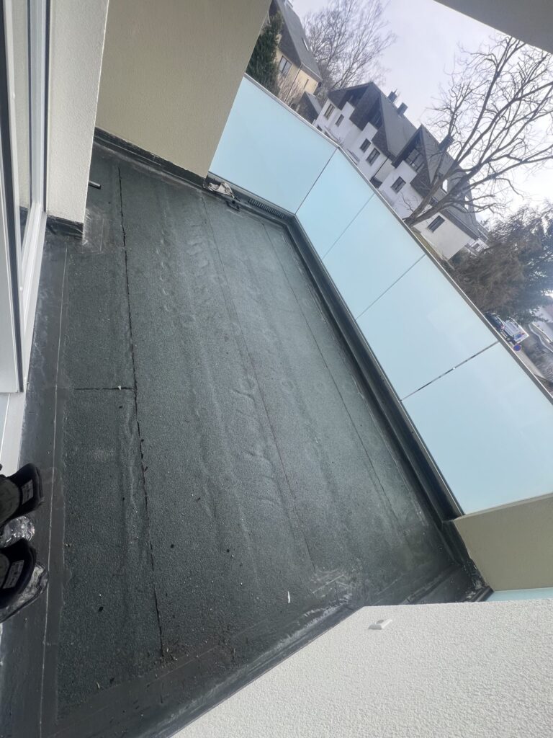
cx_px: 276
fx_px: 277
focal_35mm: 13
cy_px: 369
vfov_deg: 106.2
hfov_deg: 89.9
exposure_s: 1/392
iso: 32
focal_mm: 1.57
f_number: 1.8
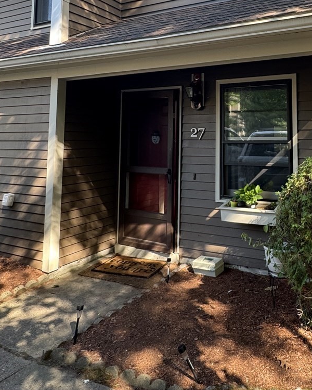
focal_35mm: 28
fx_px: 323
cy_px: 114
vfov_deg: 59.9
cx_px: 255
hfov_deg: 48.3
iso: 100
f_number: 2.2
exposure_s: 1/99
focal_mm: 2.22
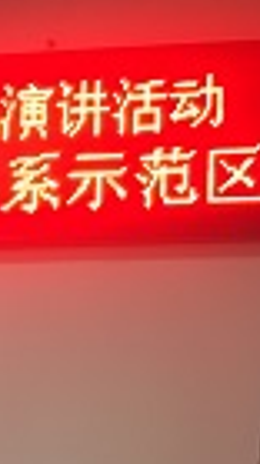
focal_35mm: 106
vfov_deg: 19.1
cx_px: -373
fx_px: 1302
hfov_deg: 9.9
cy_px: 557
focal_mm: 4.15
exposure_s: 1/33
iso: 100
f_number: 2.2
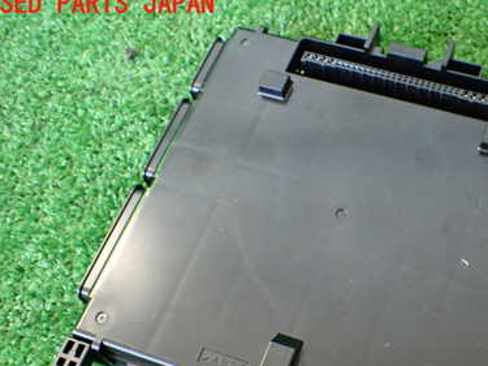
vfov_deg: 29.7
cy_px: 281
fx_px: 676
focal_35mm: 48
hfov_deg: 38.6
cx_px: 368
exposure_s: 1/125
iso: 800
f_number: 2.3
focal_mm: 5.4
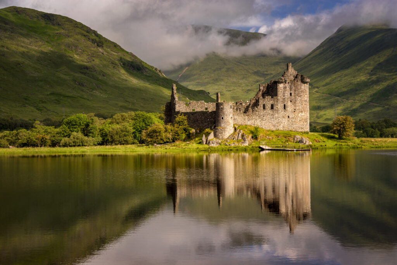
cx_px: 198
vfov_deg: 21.9
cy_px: 132
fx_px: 684
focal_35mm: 62
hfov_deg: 32.4
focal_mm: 62
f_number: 14
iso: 100
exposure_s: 1/50
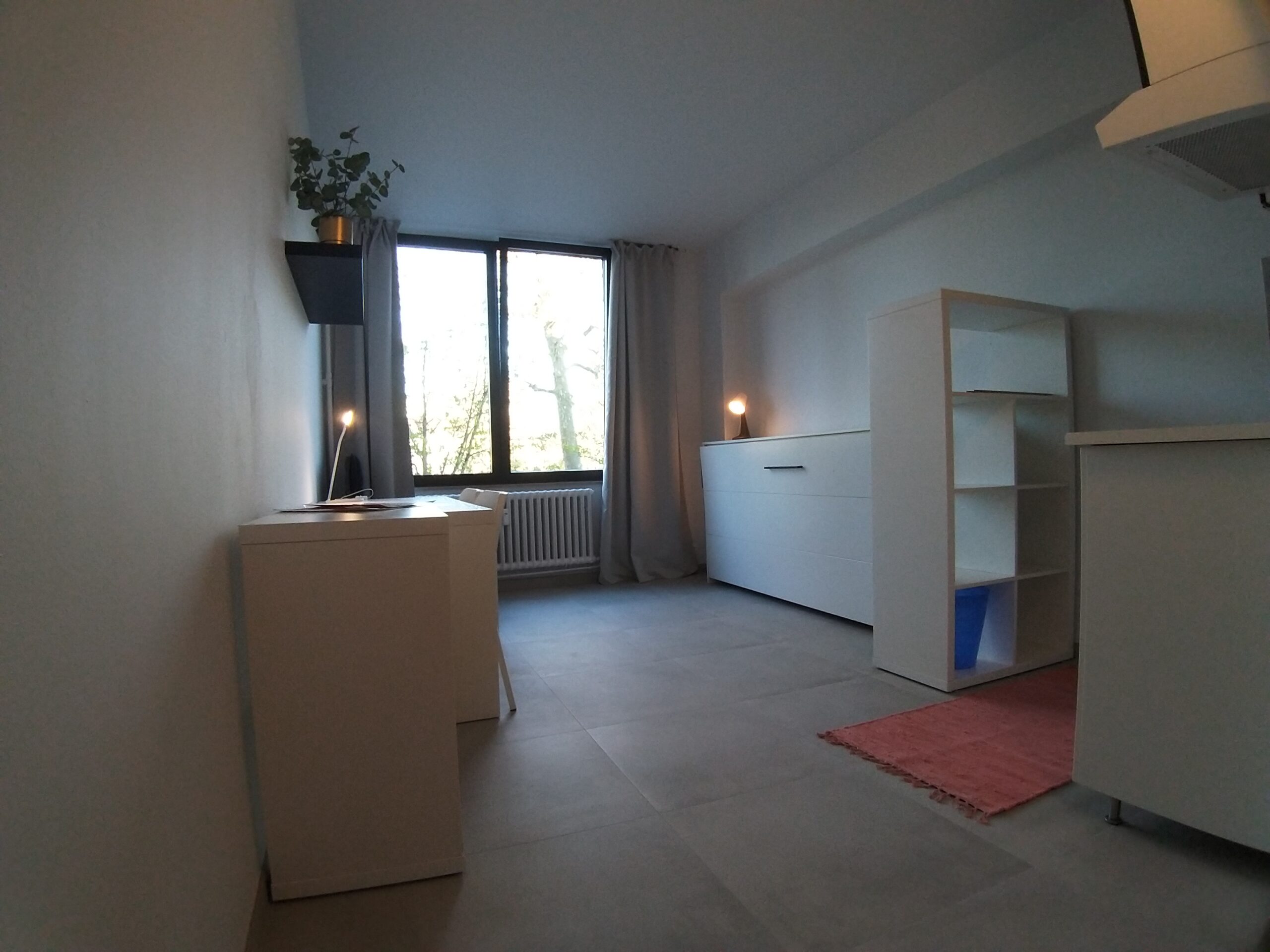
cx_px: 635
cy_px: 476
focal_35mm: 18
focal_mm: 1.87
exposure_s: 1/50
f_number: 2.4
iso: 125
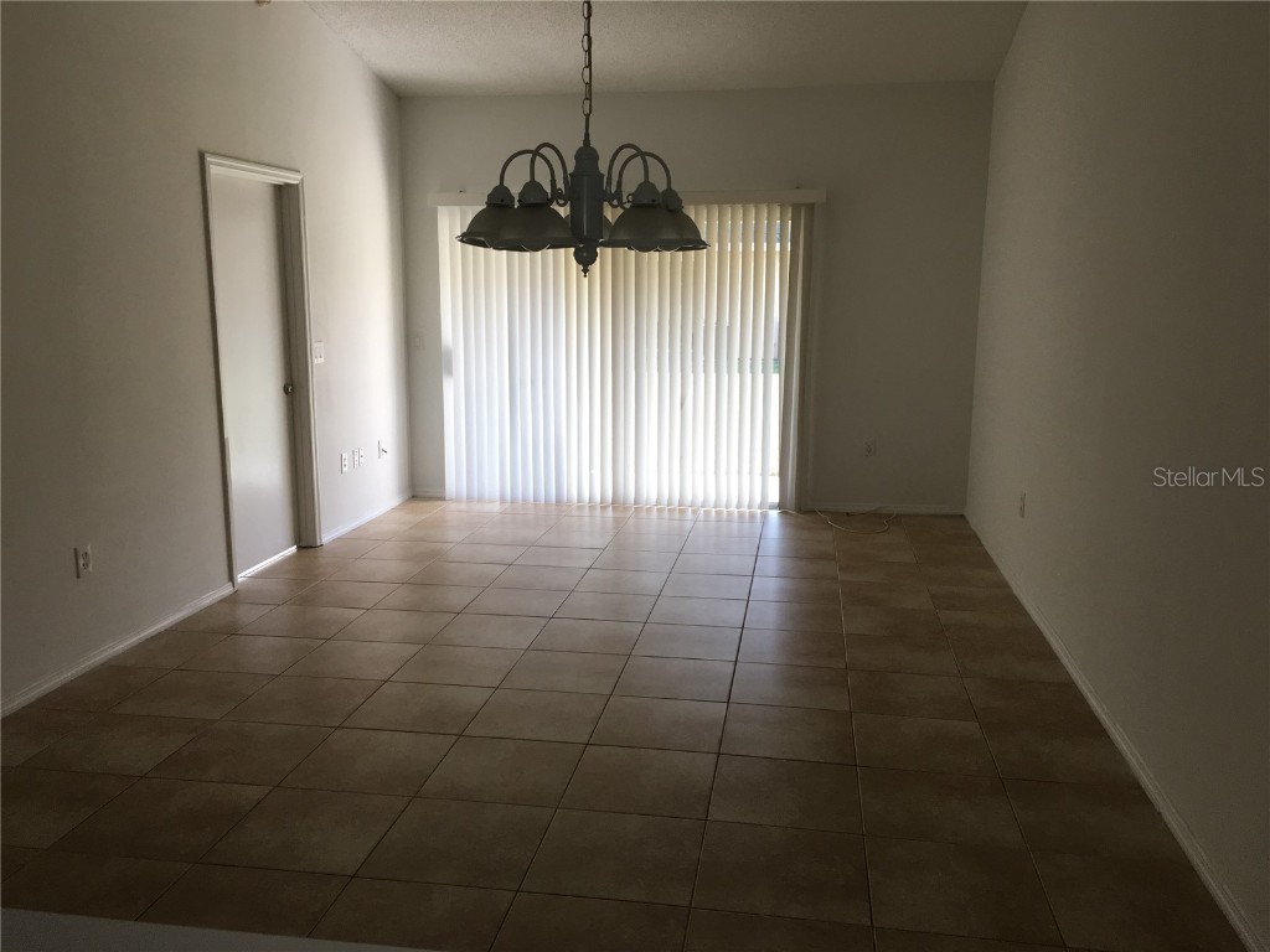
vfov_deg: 48.2
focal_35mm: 29
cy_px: 476
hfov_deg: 61.7
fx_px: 1064
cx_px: 635
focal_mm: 4.15
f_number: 2.2
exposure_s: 1/120
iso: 64
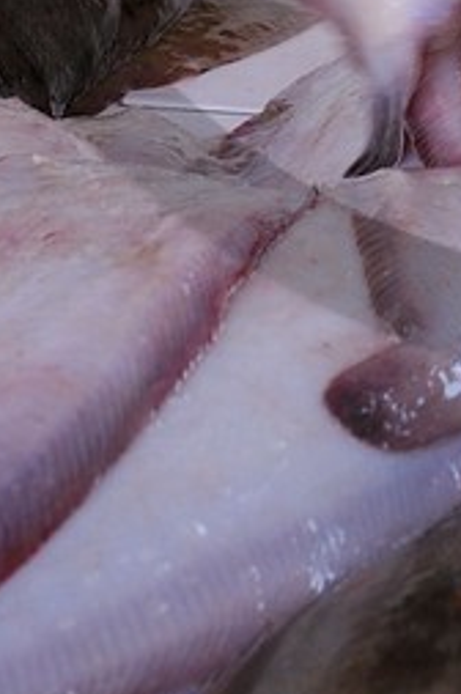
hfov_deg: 8.8
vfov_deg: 12.6
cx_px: 683
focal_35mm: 152
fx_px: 2927
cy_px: -472
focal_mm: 24
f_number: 6.3
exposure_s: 1/80
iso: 400
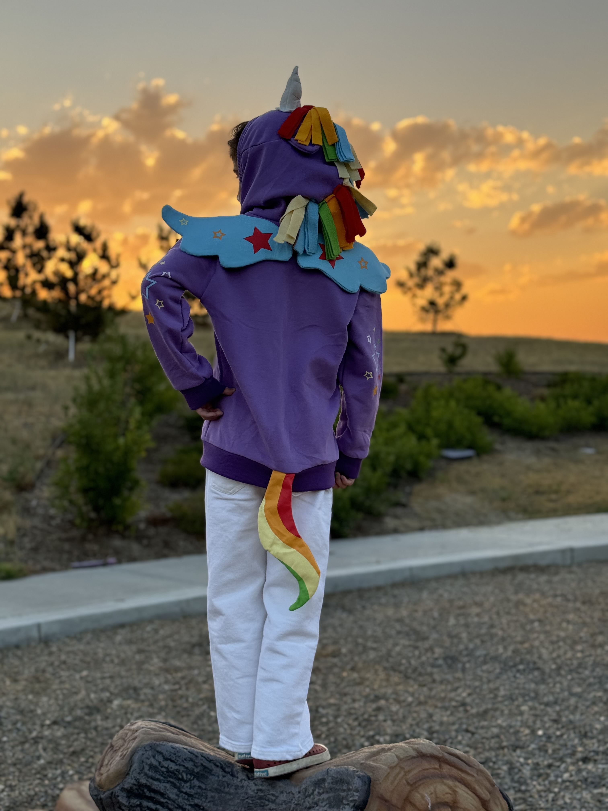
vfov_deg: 39.7
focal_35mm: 48
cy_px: 406
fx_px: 1124
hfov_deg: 30.3
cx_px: 304
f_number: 1.78
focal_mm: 6.76
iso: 64
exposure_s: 1/329
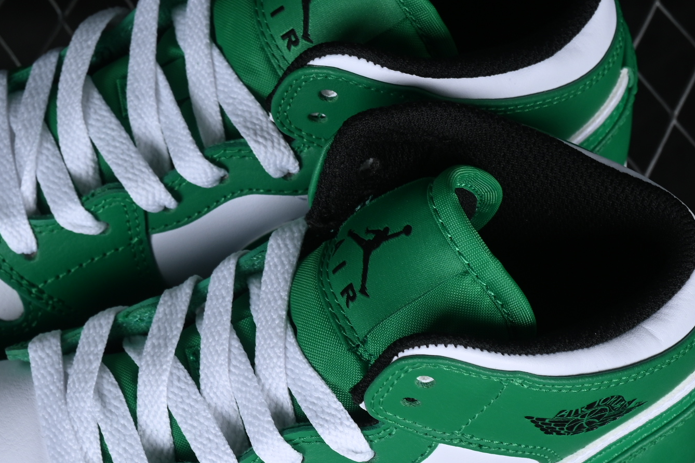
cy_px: 281
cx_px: 236
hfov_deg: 13.1
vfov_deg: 8.8
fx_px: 3011
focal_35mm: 156
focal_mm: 50
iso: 160
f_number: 9
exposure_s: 1/80
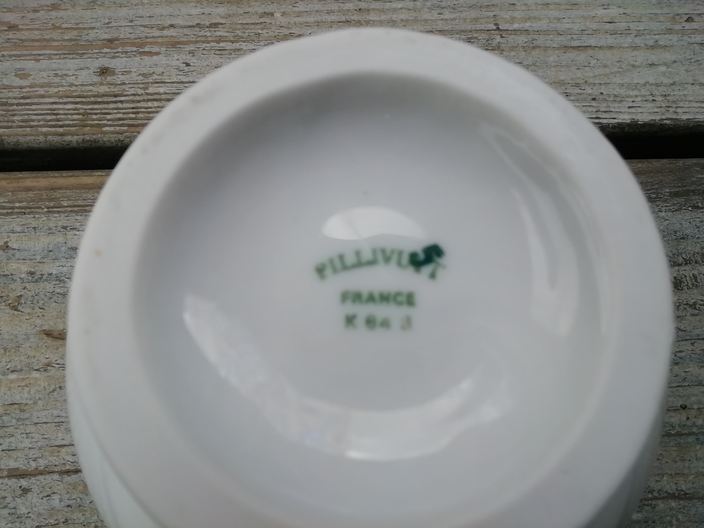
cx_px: 352
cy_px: 264
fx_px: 529
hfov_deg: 67.3
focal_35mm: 26
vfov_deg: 53.1
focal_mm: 3.21
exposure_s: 1/152
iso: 50
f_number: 2.2
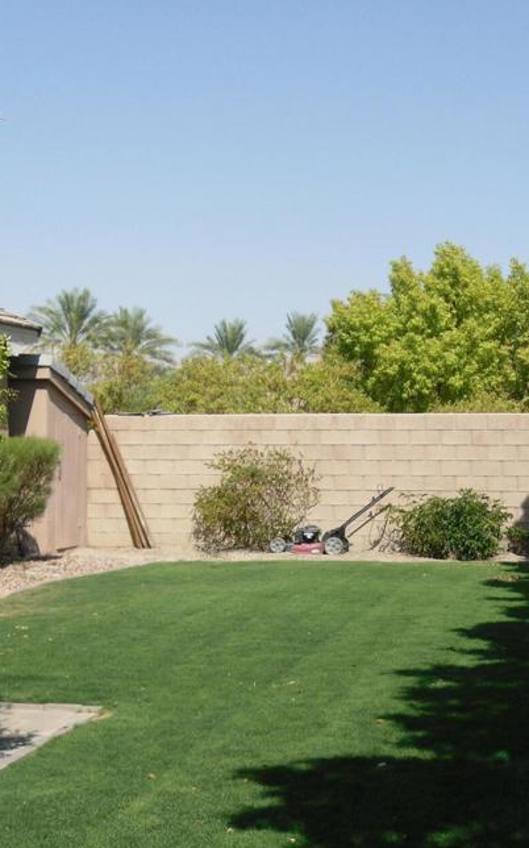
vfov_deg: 34.3
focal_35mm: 59
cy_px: 539
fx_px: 1362
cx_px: 287
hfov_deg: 22.0
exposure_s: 1/197
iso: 80
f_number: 8.2
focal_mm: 6.3
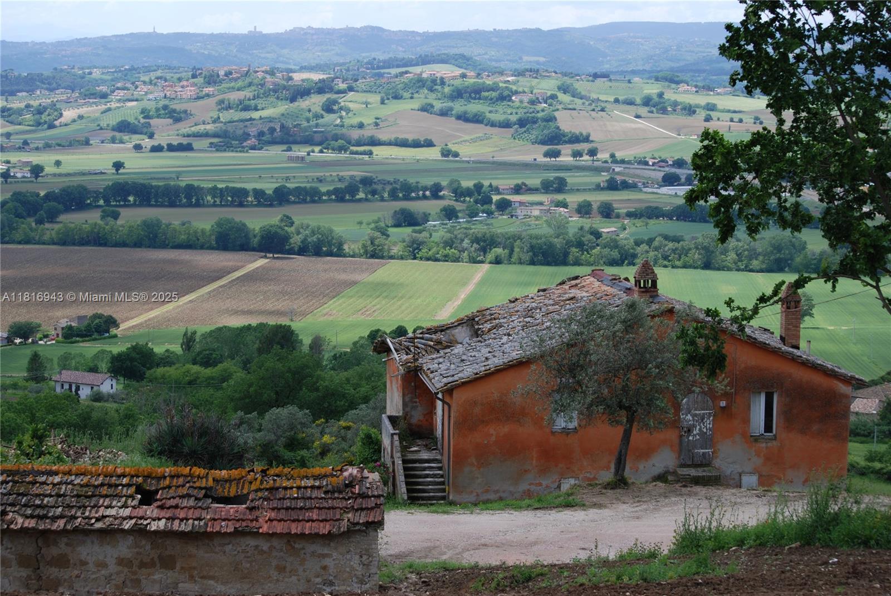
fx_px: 2044
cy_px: 298
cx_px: 446
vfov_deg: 16.6
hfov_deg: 24.6
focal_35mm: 82
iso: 100
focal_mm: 55
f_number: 7.1
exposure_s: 1/200
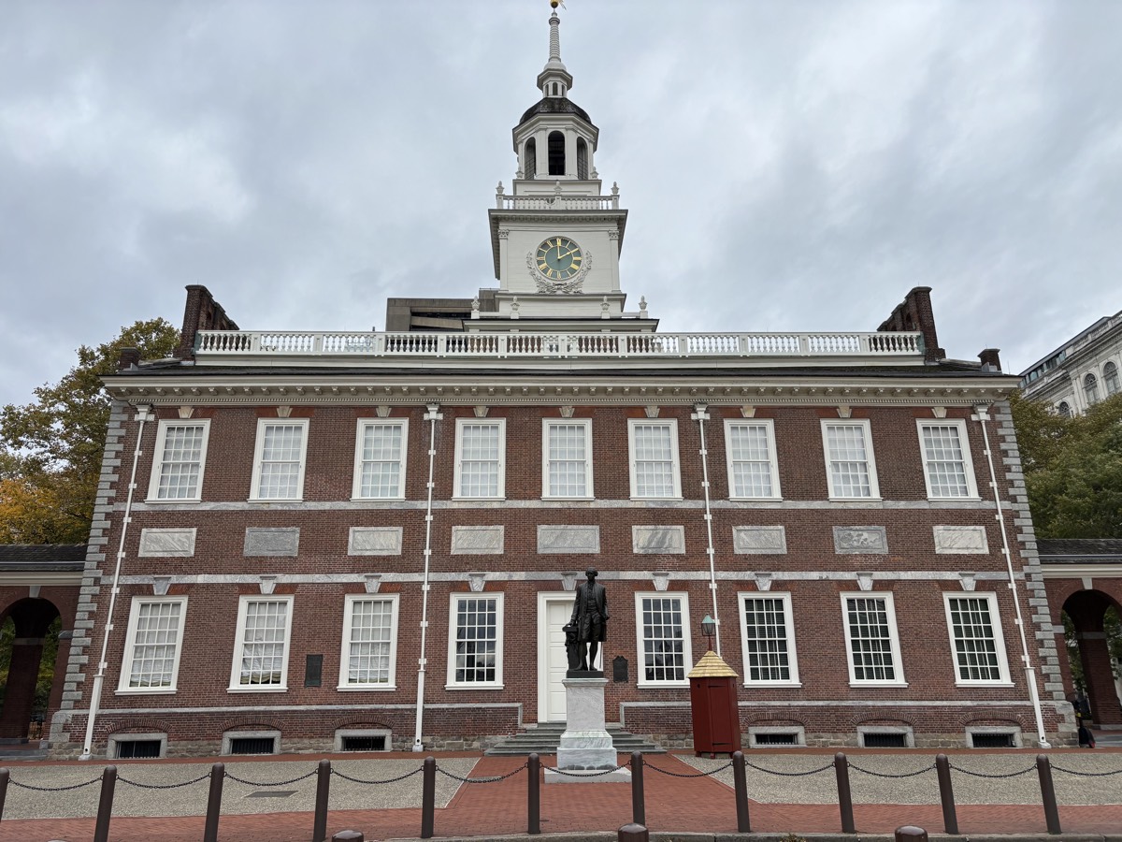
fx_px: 843
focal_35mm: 26
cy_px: 421
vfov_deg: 53.1
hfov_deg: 67.3
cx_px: 561
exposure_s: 1/2105
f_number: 1.6
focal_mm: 5.96
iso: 50
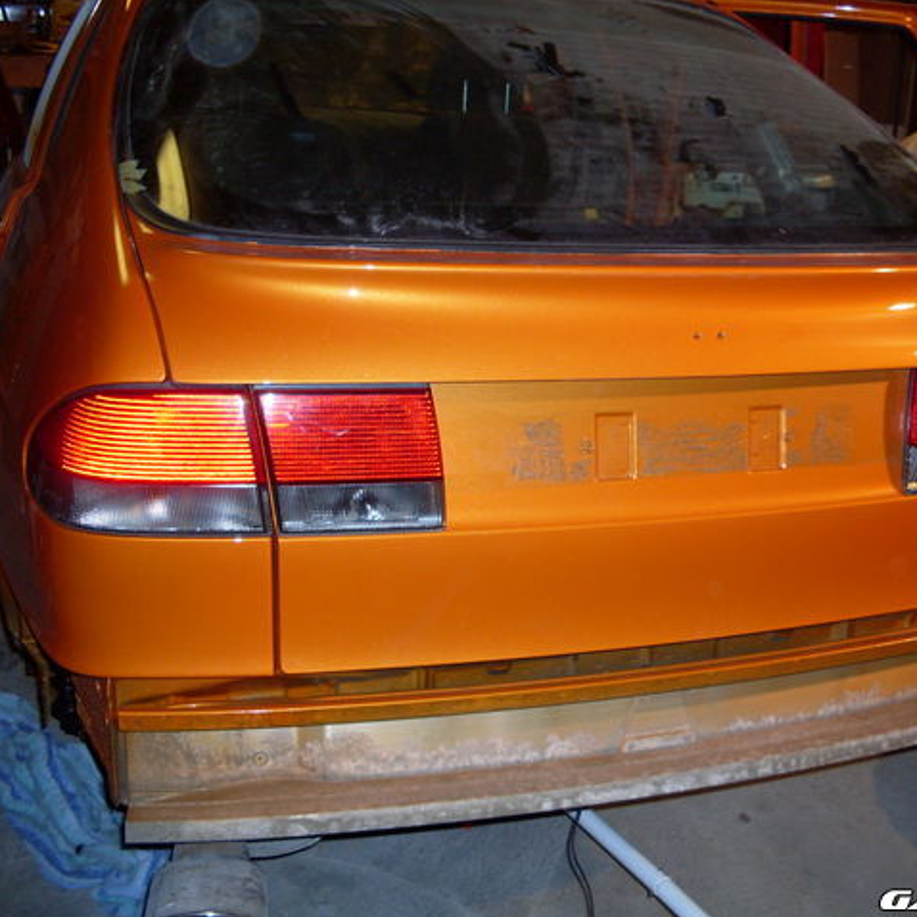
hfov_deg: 37.2
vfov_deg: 37.6
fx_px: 1349
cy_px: 458
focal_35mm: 45
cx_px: 595
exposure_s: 1/45
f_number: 2.8
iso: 100
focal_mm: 6.3
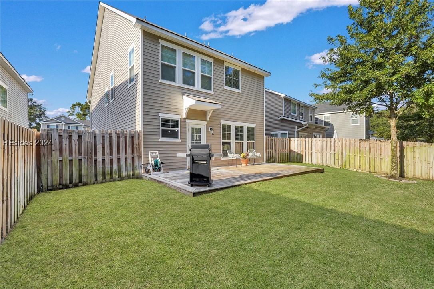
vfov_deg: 73.7
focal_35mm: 16
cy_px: 144
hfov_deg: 96.8
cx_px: 217
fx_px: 193
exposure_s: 1/640
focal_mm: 16
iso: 320
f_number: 9
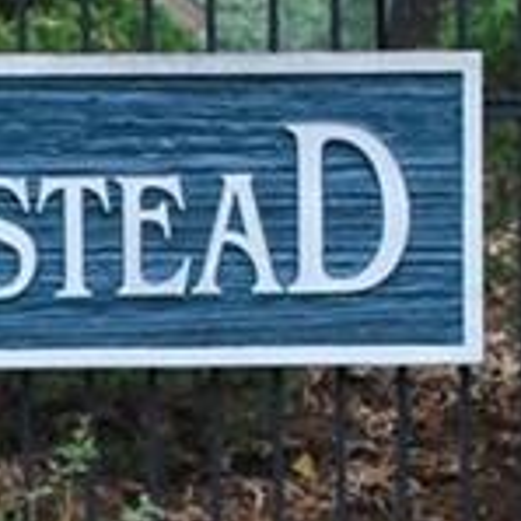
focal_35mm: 211
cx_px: -59
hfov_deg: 8.2
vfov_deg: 8.3
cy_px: 299
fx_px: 3593
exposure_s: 1/125
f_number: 5.6
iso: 180
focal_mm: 24
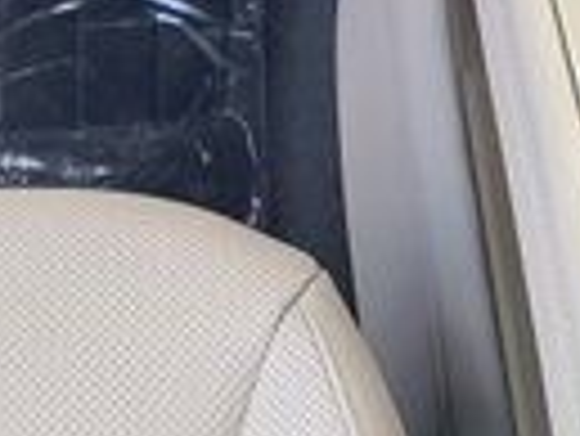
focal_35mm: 124
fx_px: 2080
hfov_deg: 15.9
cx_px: 211
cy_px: -418
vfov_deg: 11.0
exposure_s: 1/60
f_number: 1.8
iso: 80
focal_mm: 7
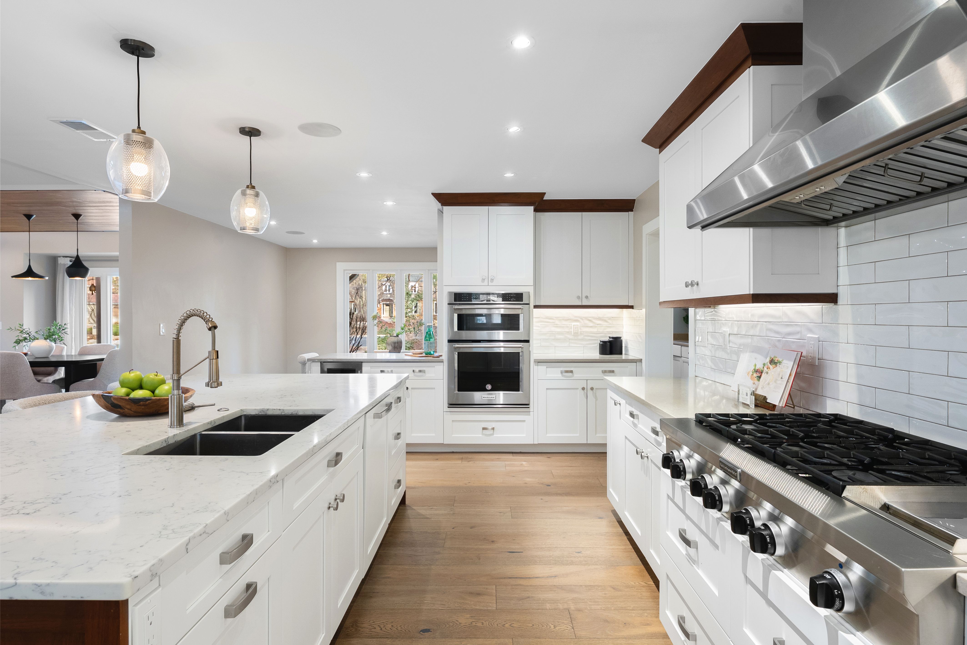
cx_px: 484
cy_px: 322
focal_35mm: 19
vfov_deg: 64.6
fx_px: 510
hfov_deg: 86.9
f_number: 9
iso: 800
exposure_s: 1/4
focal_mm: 19
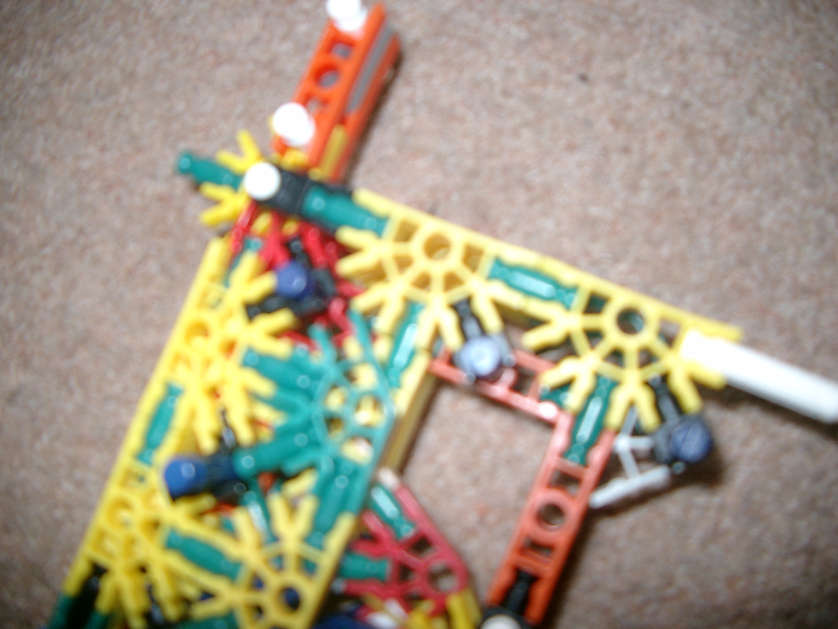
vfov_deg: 38.7
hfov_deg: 50.1
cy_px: 314
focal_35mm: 37
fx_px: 896
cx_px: 419
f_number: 2.6
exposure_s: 1/60
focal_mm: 7.6
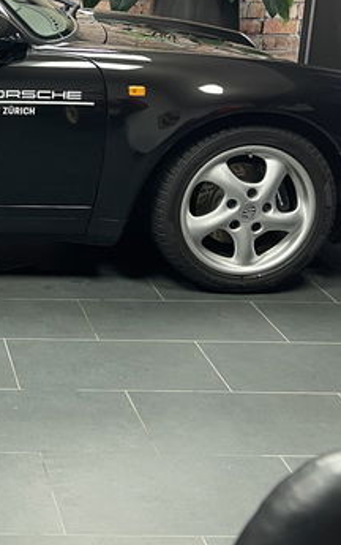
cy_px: 106
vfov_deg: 33.5
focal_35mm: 59
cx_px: -111
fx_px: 876
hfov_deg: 20.1
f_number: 1.6
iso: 160
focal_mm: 5.1
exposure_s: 1/50
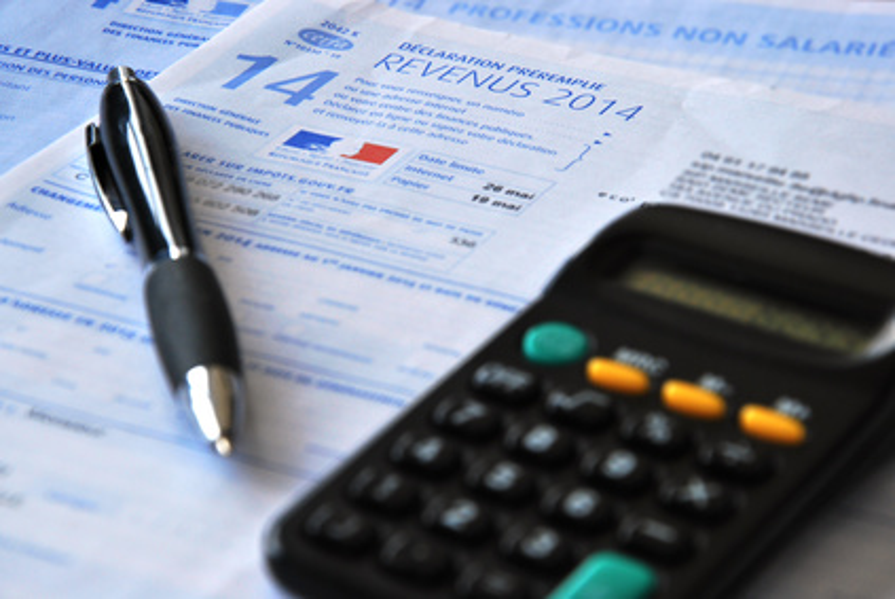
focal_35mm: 138
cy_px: 300
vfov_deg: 10.0
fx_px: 3434
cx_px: 448
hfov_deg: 14.8
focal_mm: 92
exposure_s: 1/125
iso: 400
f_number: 9
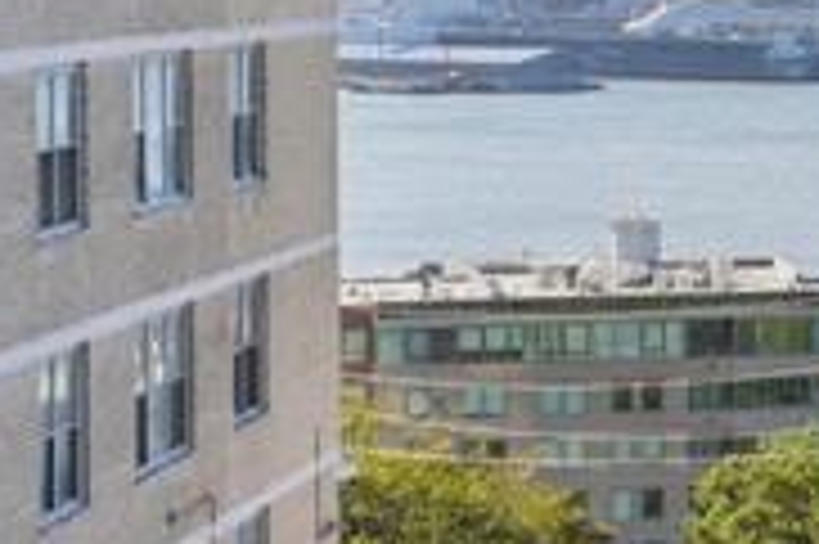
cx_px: 1818
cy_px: -103
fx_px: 4405
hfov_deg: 9.6
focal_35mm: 194
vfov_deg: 7.0
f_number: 8
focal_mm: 34.5
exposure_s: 1/320
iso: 100
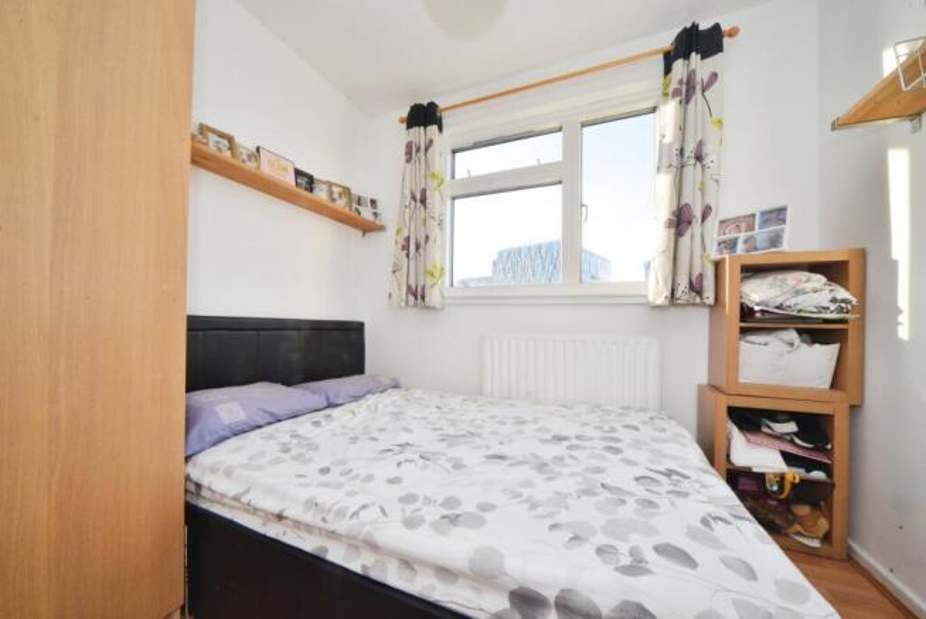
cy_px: 310
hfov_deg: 112.6
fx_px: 309
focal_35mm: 12
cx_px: 463
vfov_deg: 90.1
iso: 640
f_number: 22
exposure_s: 1/25
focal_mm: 12
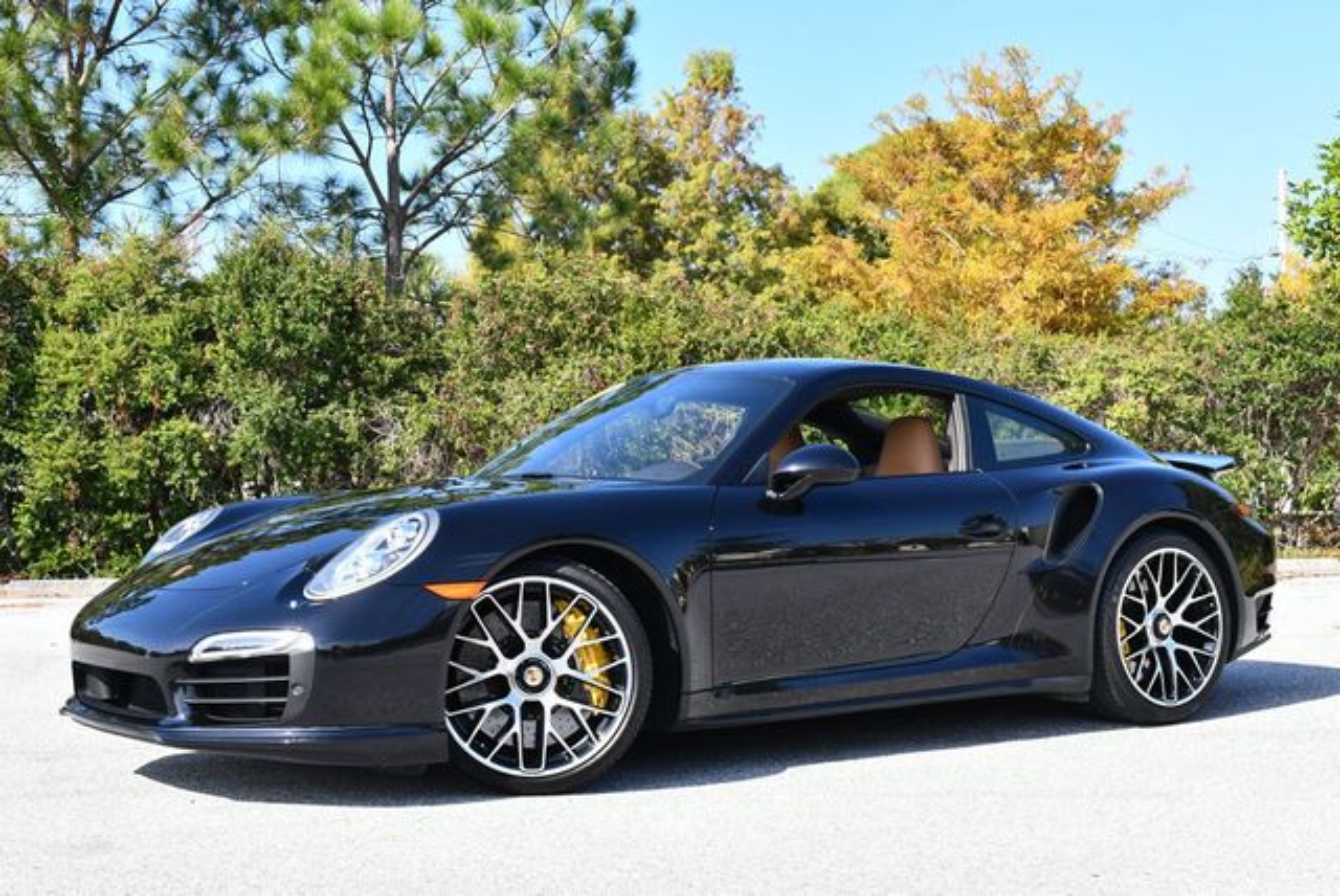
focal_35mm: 54
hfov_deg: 36.8
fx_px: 2012
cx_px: 670
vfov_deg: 25.1
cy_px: 448
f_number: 8
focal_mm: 27
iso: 200
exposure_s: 1/250
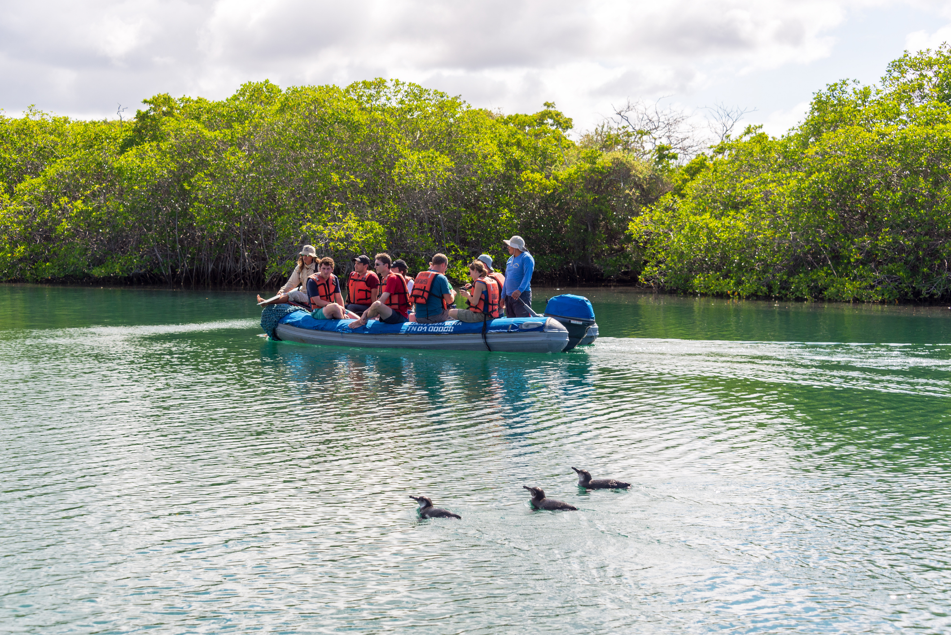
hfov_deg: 38.2
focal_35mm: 52
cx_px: 476
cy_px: 318
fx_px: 1374
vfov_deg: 26.0
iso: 220
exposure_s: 1/800
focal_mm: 52
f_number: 5.6
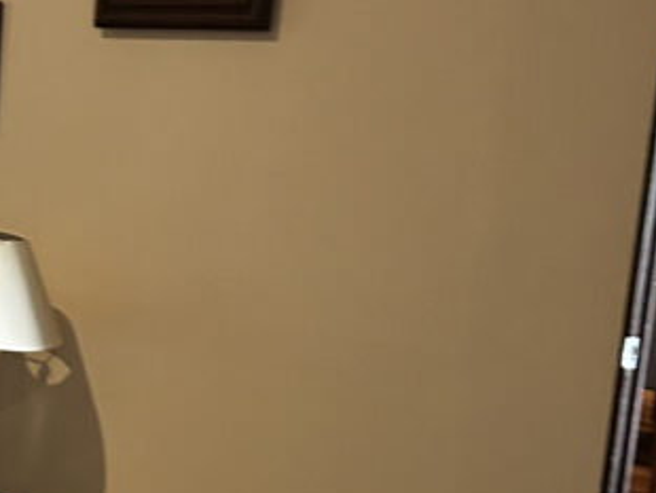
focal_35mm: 67
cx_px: -104
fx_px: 1271
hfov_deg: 26.2
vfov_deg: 21.6
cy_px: 413
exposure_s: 1/40
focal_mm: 5.7
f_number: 1.5
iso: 640
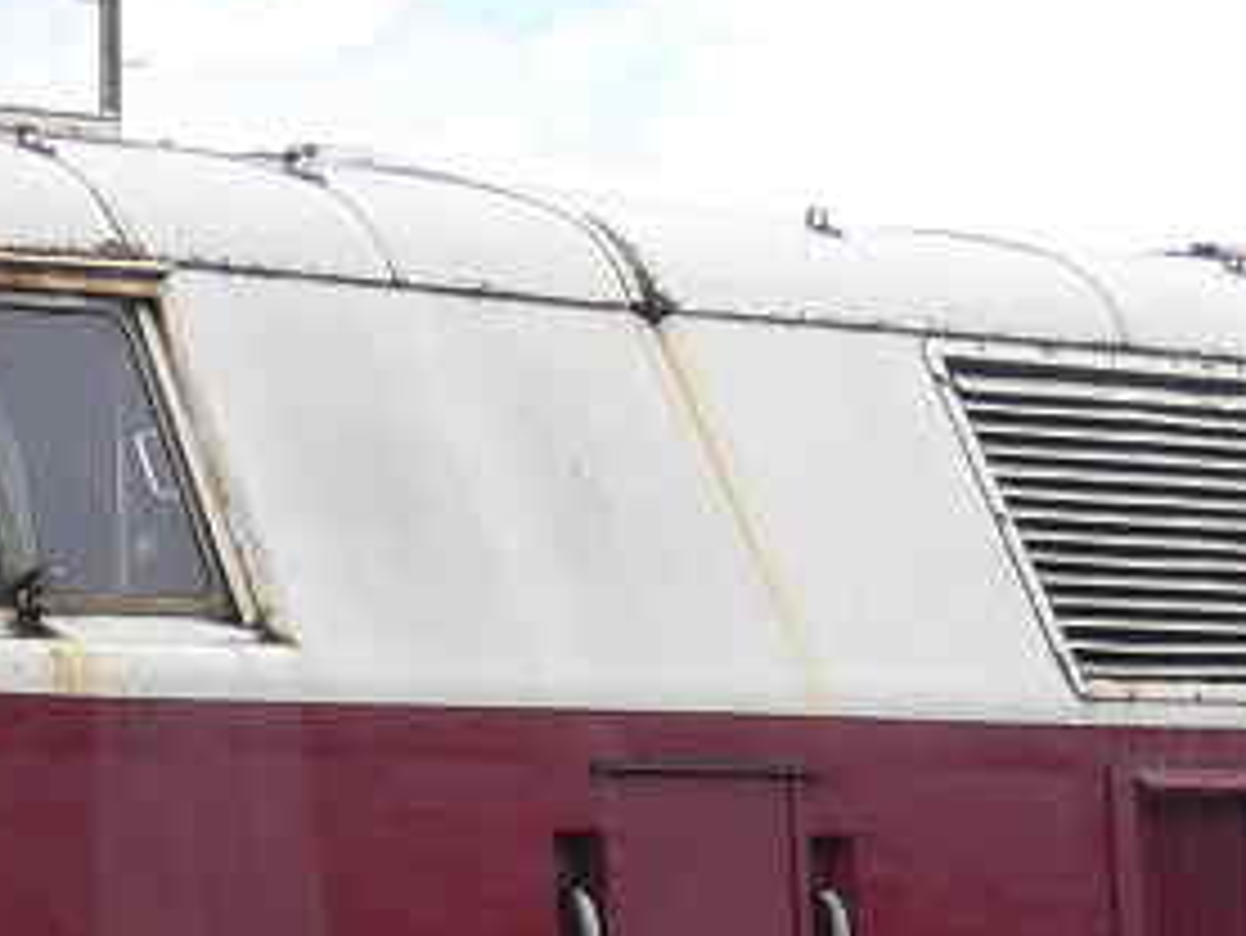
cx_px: 1057
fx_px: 7958
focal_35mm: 221
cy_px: 1134
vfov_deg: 6.7
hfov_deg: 8.9
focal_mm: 8.5
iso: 100
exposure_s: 1/200
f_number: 6.9
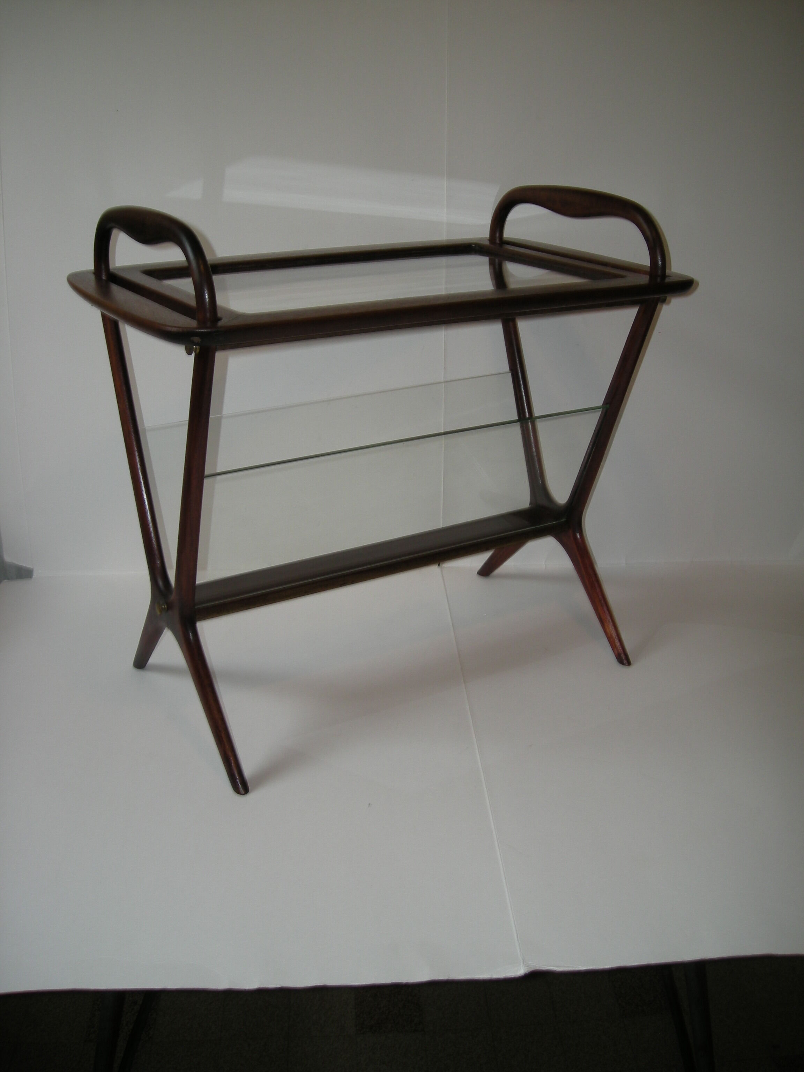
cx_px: 402
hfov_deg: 40.7
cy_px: 536
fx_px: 1084
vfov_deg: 52.6
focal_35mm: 35
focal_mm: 5.7
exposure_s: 1/57.3
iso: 50
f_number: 2.8
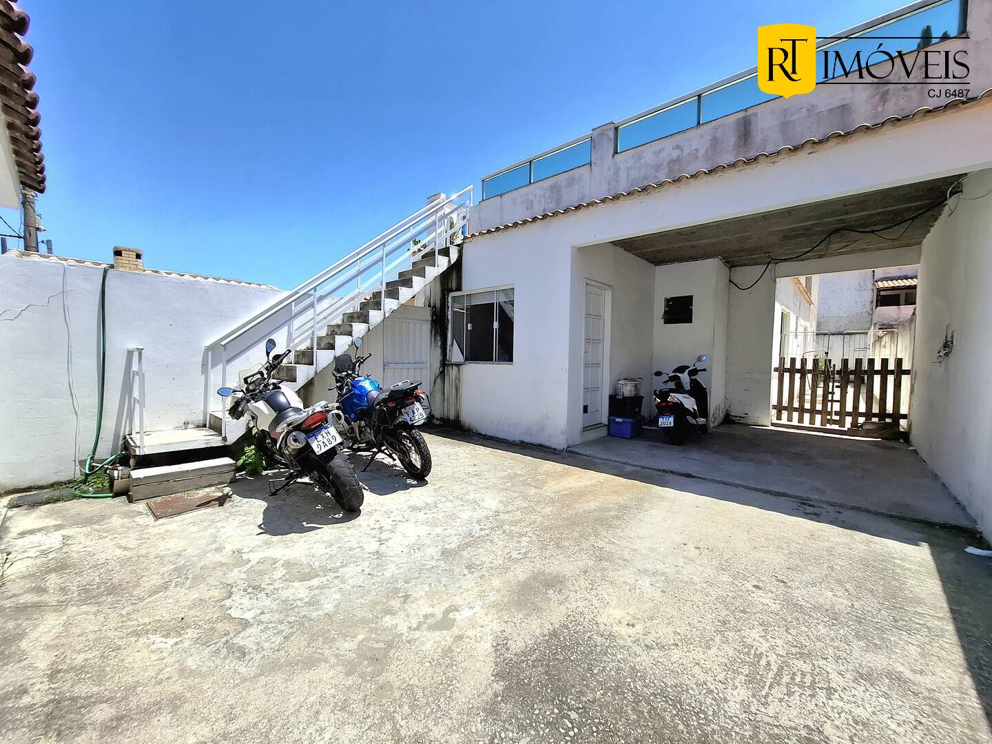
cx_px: 496
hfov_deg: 106.2
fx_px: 373
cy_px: 372
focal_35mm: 13
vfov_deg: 89.9
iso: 40
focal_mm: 1.74
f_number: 2.2
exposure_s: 1/1111
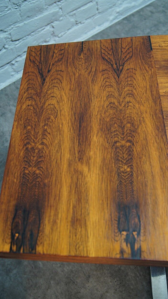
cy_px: 150
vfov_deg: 52.8
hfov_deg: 31.1
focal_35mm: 38
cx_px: 99
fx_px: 301
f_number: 4
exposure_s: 1/40
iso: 400
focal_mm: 24
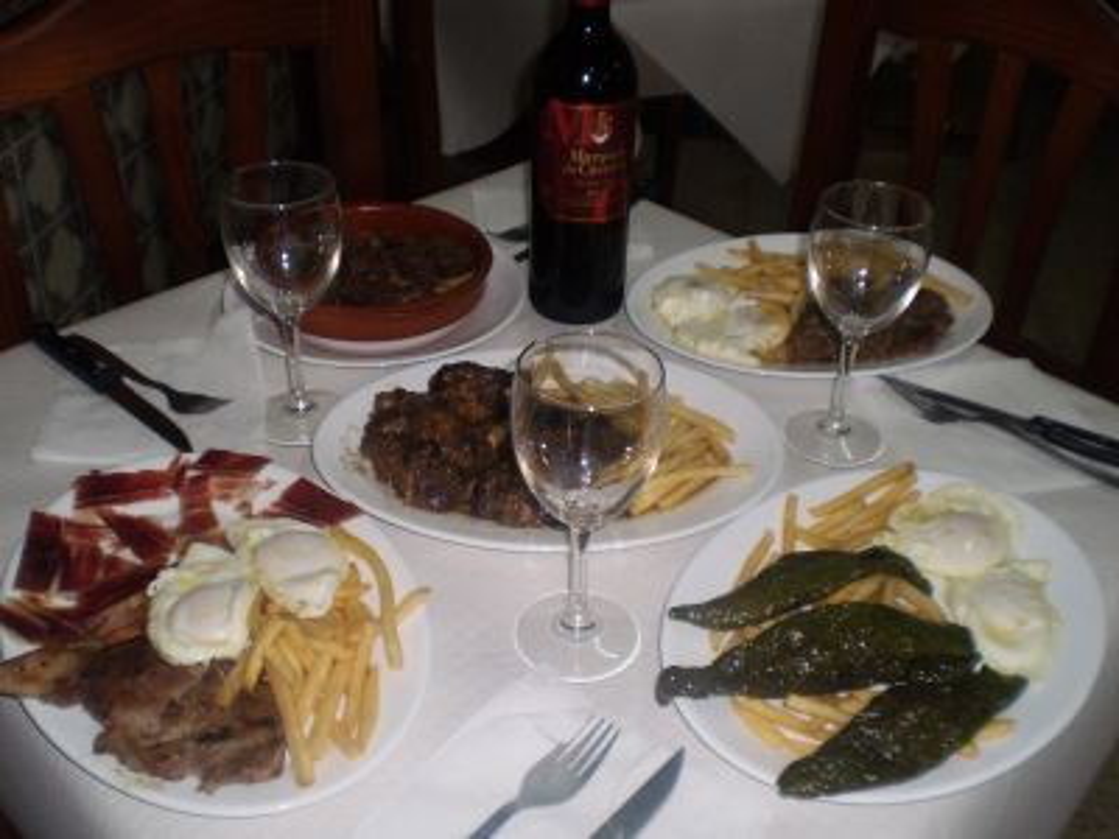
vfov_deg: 39.7
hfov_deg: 51.4
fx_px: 1164
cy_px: 420
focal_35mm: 36
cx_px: 560
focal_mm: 6.3
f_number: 3.1
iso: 125
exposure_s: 1/30
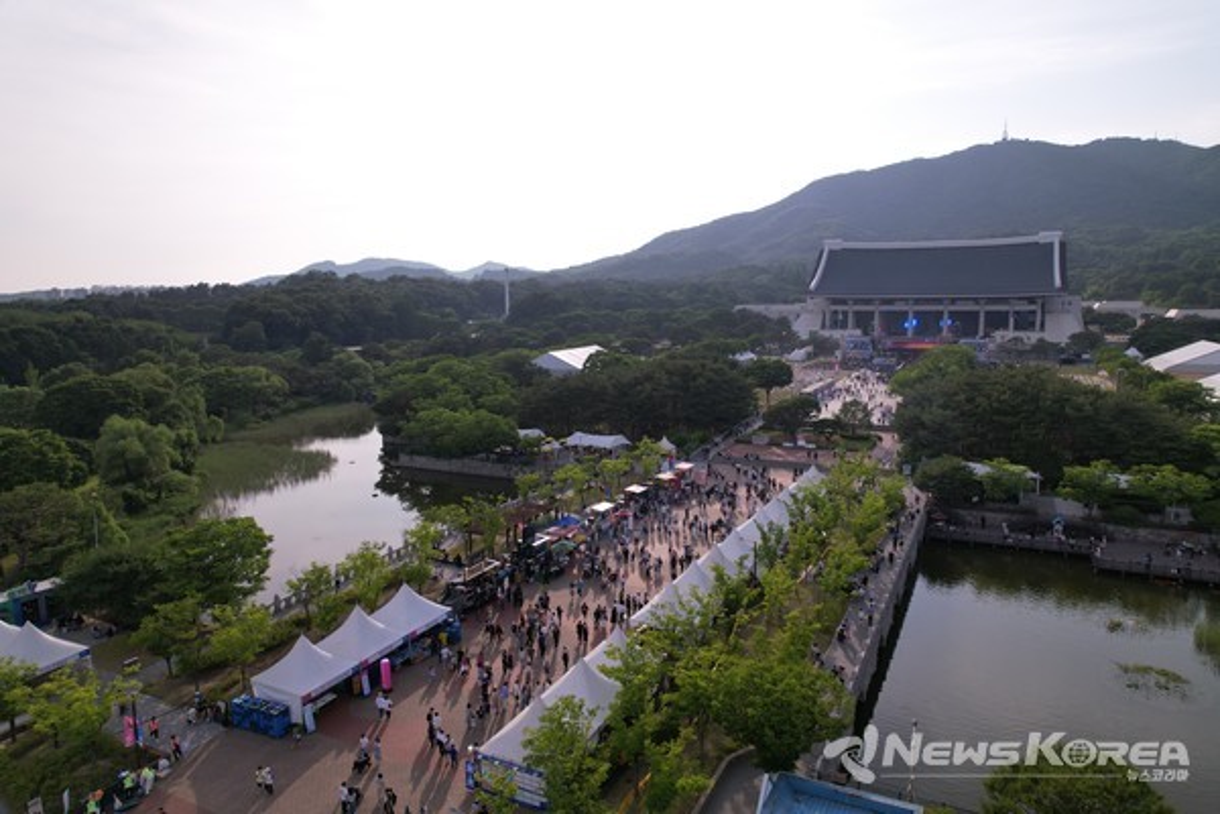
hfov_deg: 78.6
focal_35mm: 22
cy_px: 407
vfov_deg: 57.2
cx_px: 610
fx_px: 745
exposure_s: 1/80
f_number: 2.8
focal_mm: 8.38
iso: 100
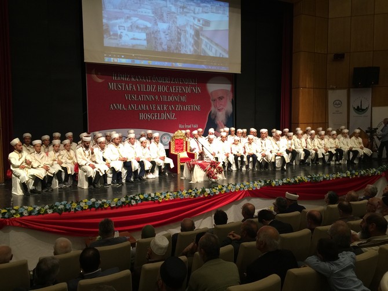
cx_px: 194
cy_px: 146
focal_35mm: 29
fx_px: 325
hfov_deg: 61.7
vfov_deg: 48.2
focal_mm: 4.15
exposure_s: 1/17
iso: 50
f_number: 2.2
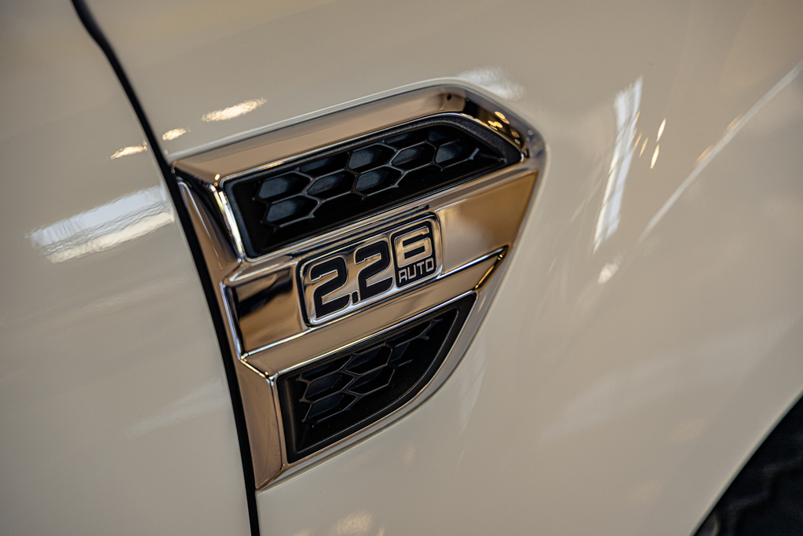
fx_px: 1673
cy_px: 268
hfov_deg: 27.0
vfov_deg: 18.2
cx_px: 402
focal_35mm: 75
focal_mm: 75
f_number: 3.5
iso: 250
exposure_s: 1/200
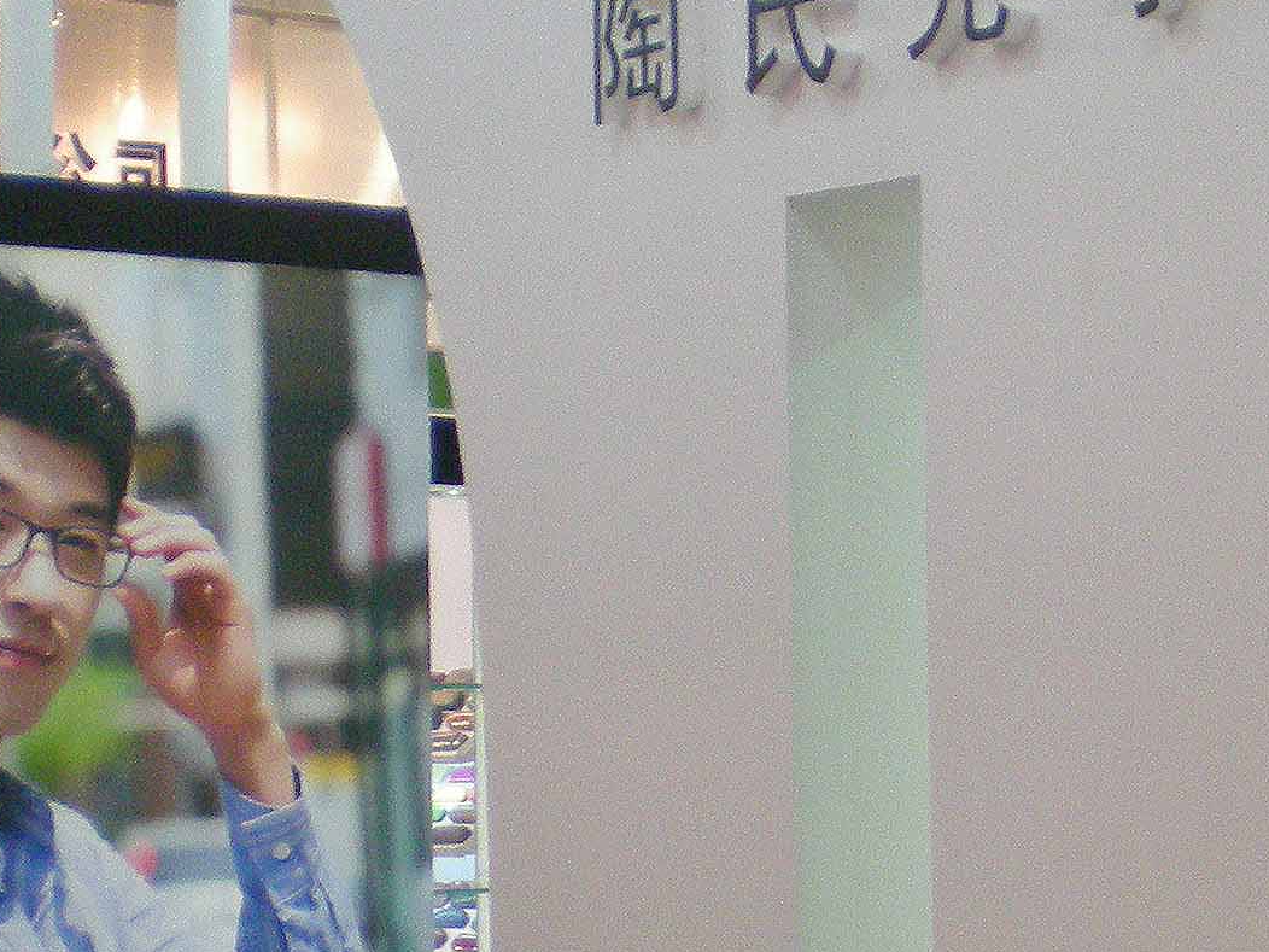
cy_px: 820
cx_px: 1140
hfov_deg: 17.5
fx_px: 4069
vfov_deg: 13.2
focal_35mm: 111
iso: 200
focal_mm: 6.3
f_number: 3.1
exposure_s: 1/33.8
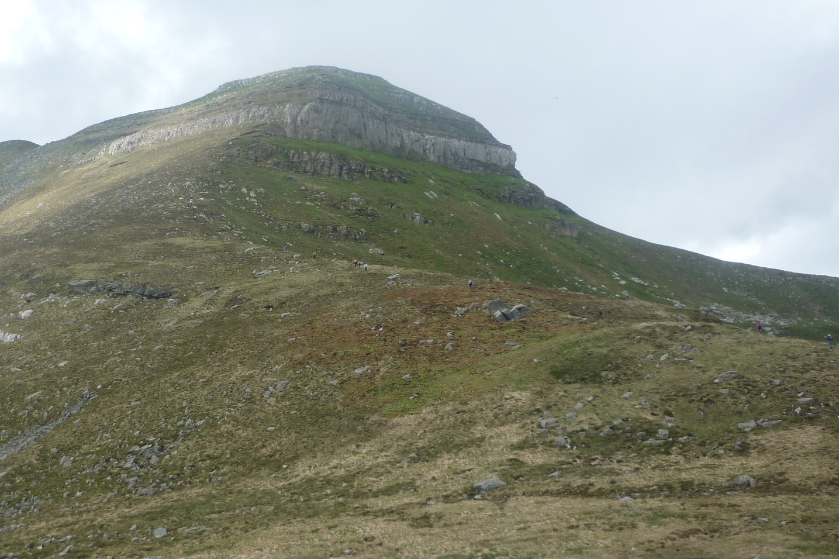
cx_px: 262
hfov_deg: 39.7
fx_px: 1142
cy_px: 329
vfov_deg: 27.5
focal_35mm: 49
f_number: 2.8
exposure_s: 1/1000
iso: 80
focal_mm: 5.5
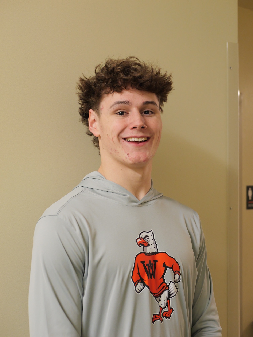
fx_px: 487
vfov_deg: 38.2
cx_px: 126
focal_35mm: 50
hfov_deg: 29.1
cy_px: 168
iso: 2000
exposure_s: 1/125
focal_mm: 25
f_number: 3.2
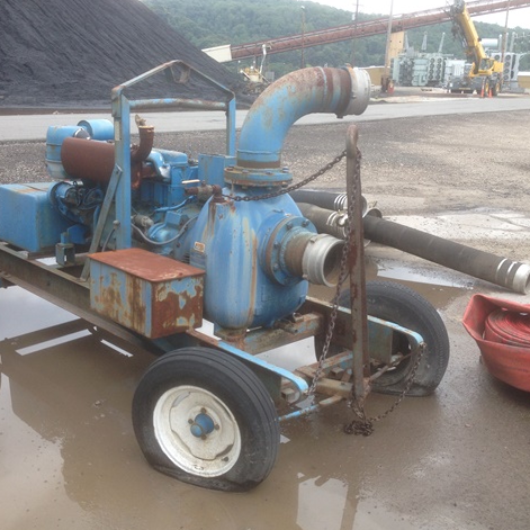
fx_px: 728
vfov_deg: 40.0
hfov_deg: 40.0
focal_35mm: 42
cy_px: 266
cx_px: 257
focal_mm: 4.28
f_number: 2.4
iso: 50
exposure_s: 1/161
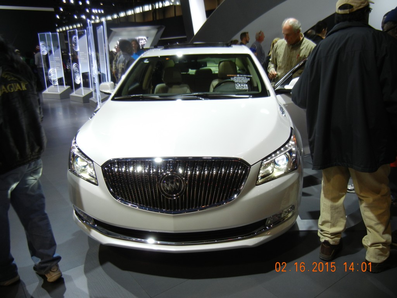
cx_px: 198
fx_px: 344
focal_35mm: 30
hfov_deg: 60.0
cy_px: 149
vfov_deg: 46.8
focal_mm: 5.4
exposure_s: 1/60
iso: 185
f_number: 3.5
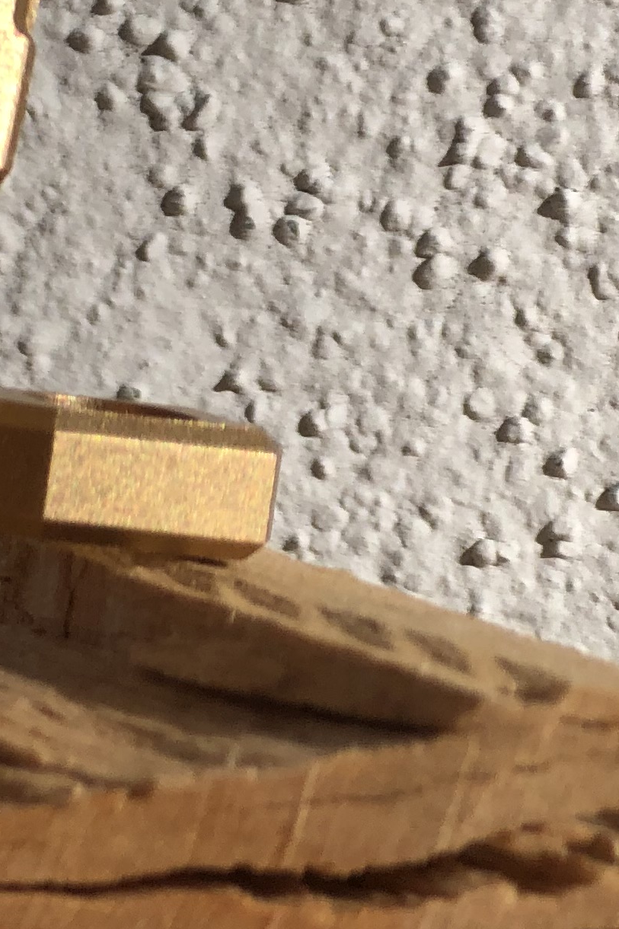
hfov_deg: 6.7
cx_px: -687
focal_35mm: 196
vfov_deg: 10.5
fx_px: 5056
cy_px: 218
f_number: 2.8
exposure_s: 1/2024
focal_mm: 6.6
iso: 20
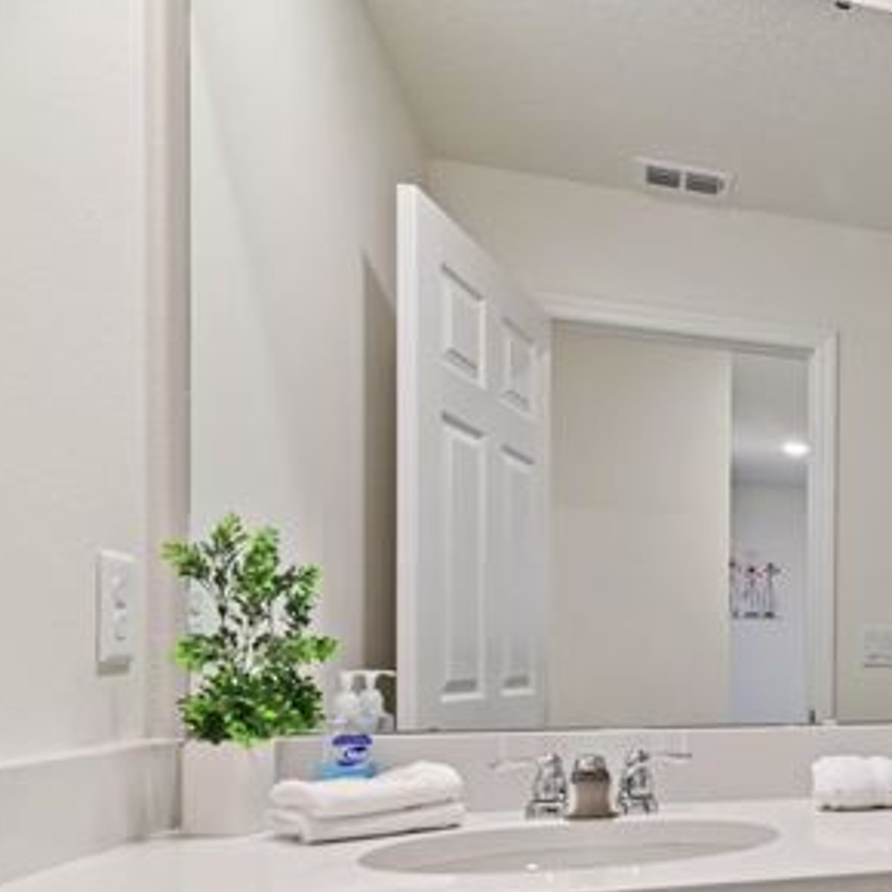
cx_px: 1013
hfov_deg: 39.3
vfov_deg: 47.5
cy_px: 692
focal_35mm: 33
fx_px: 962
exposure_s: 1/3
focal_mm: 16
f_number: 8
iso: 160
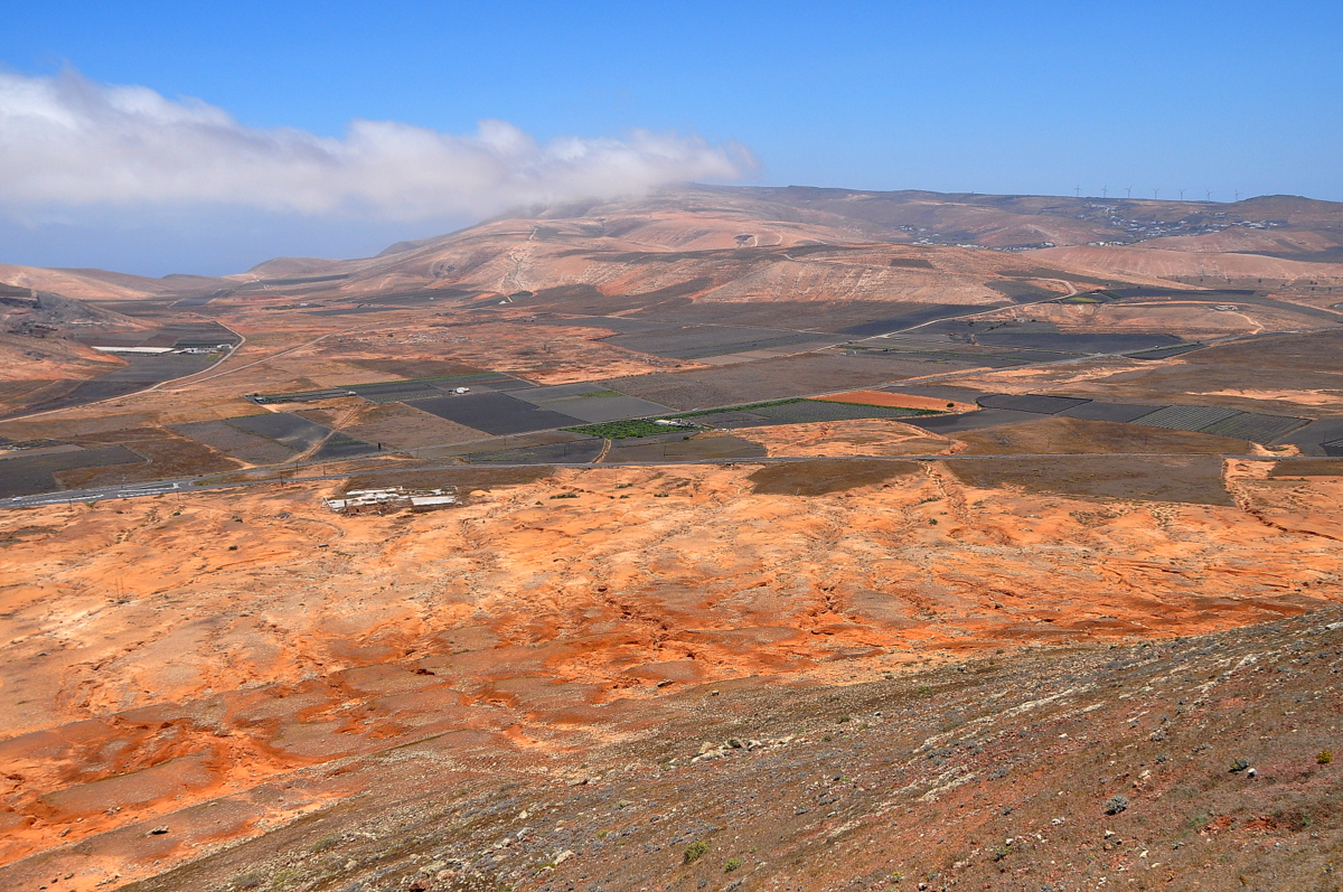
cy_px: 446
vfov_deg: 41.6
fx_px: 1174
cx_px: 672
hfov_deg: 59.6
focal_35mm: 32
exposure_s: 1/800
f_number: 9
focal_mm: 21
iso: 400
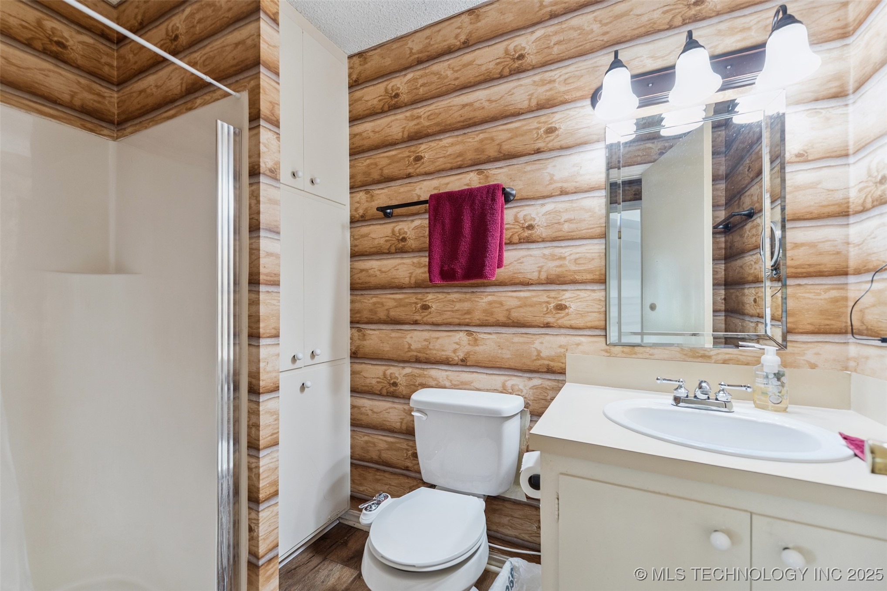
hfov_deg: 101.9
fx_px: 360
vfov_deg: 78.8
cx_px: 444
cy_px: 296
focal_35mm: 15
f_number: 2.8
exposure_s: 1/10
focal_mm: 14.6
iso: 400
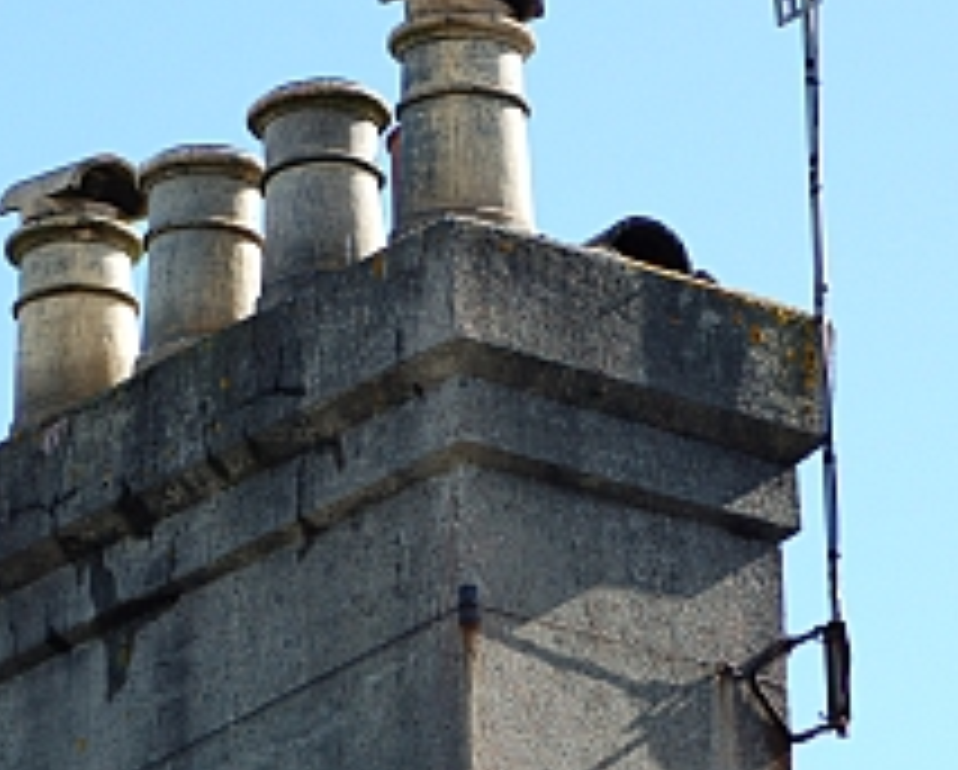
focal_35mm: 277
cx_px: 418
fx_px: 7861
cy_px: 482
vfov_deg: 5.6
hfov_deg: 7.0
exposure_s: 1/500
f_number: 5.6
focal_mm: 105
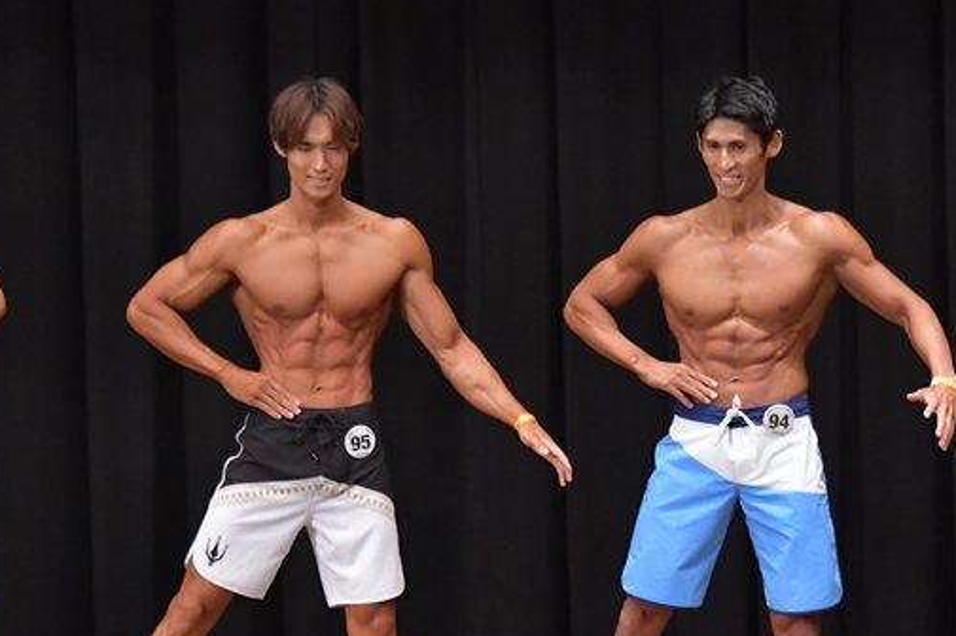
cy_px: 450
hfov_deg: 6.6
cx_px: 707
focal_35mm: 310
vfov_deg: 4.4
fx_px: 8227
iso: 6400
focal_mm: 135
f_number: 5.6
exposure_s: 1/400
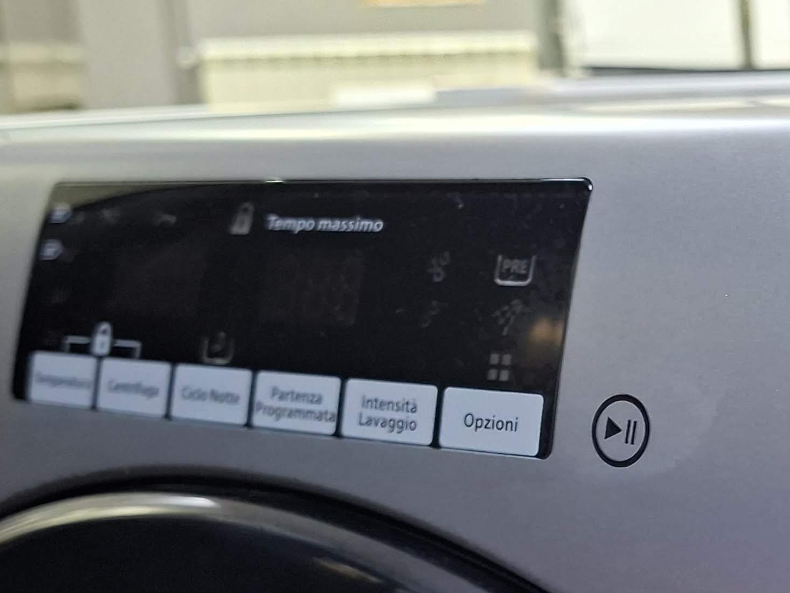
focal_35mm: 63
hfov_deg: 28.5
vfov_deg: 23.1
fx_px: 1438
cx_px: 821
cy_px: 419
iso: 400
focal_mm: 5.54
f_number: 1.8
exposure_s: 1/33
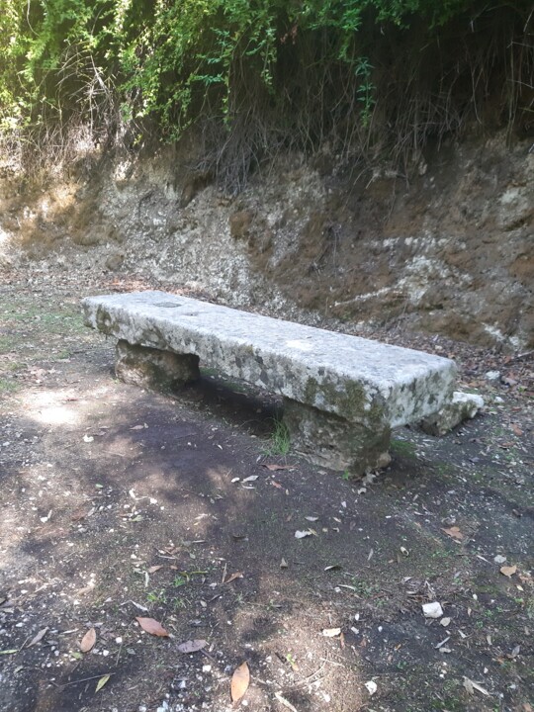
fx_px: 555
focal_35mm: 27
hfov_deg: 51.4
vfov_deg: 65.3
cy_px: 356
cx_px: 267
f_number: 1.7
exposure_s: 1/50
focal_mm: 3.93
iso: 125
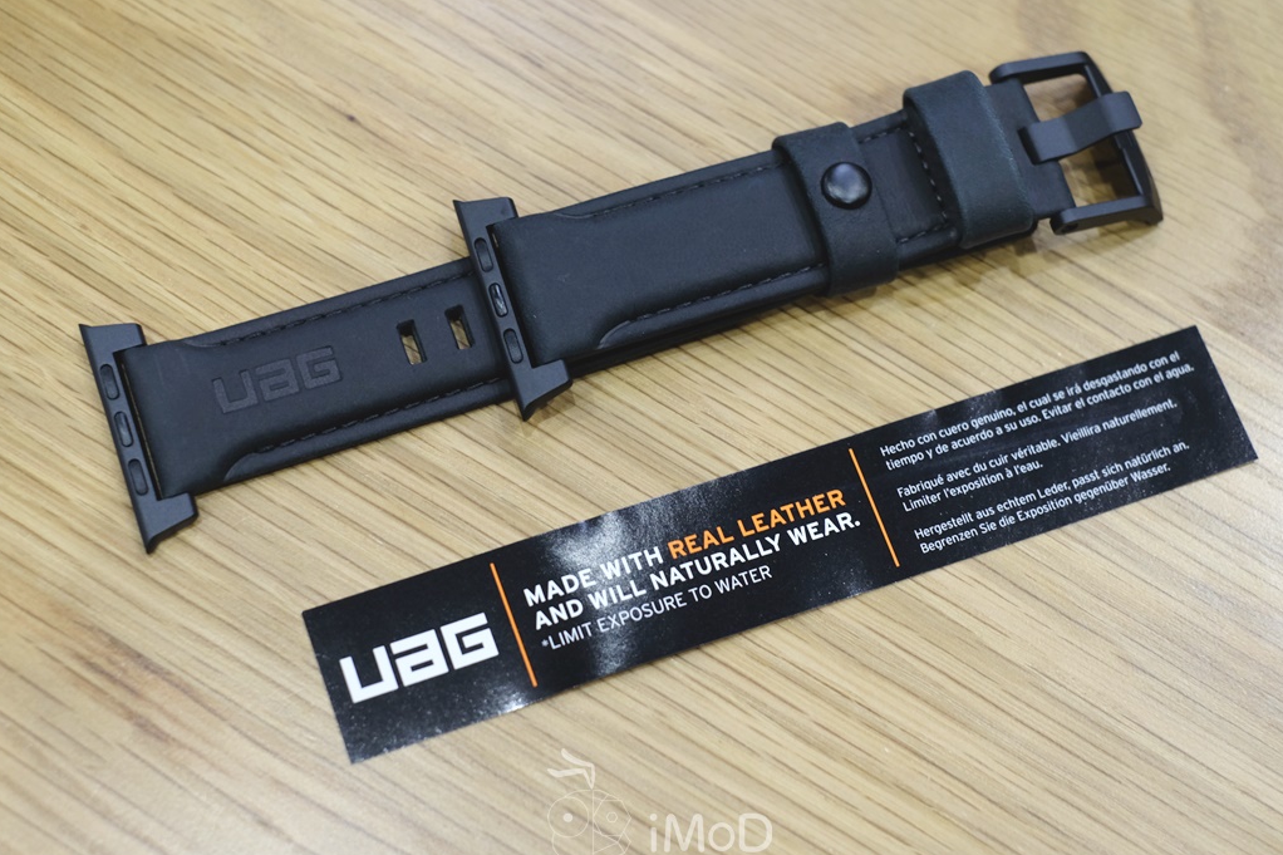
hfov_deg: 35.6
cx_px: 660
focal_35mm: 56
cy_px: 419
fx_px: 1995
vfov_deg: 24.2
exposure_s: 1/38
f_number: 4
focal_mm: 35
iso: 640
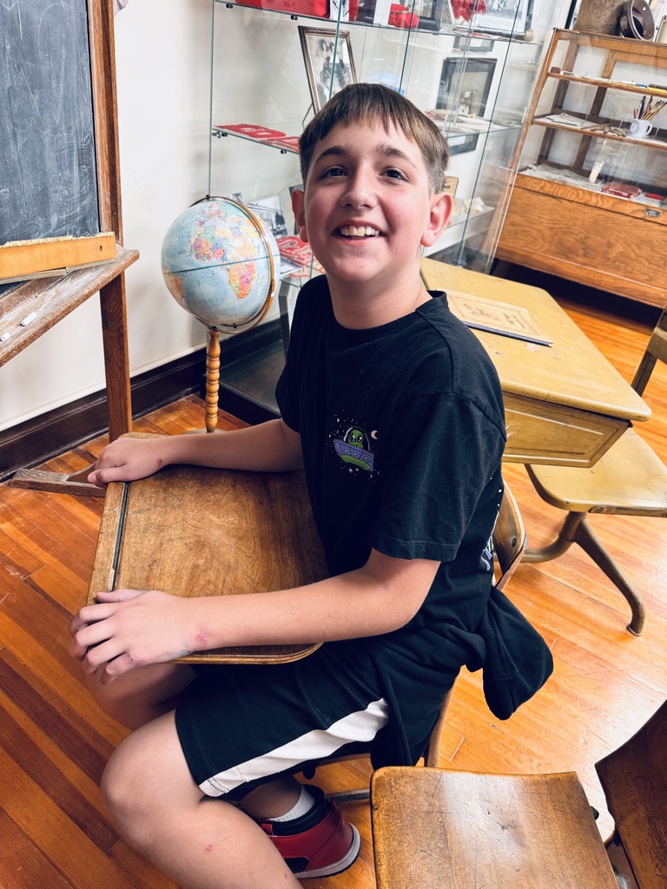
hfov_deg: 56.8
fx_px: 617
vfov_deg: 71.6
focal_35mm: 24
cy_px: 444
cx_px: 334
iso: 160
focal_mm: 6.76
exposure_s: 1/60
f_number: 1.78
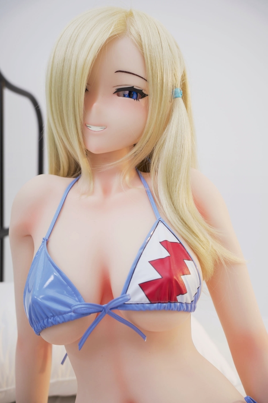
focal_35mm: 46
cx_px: 134
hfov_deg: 29.2
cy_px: 202
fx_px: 515
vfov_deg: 42.7
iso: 100
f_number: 4
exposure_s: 1/160
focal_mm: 46.1
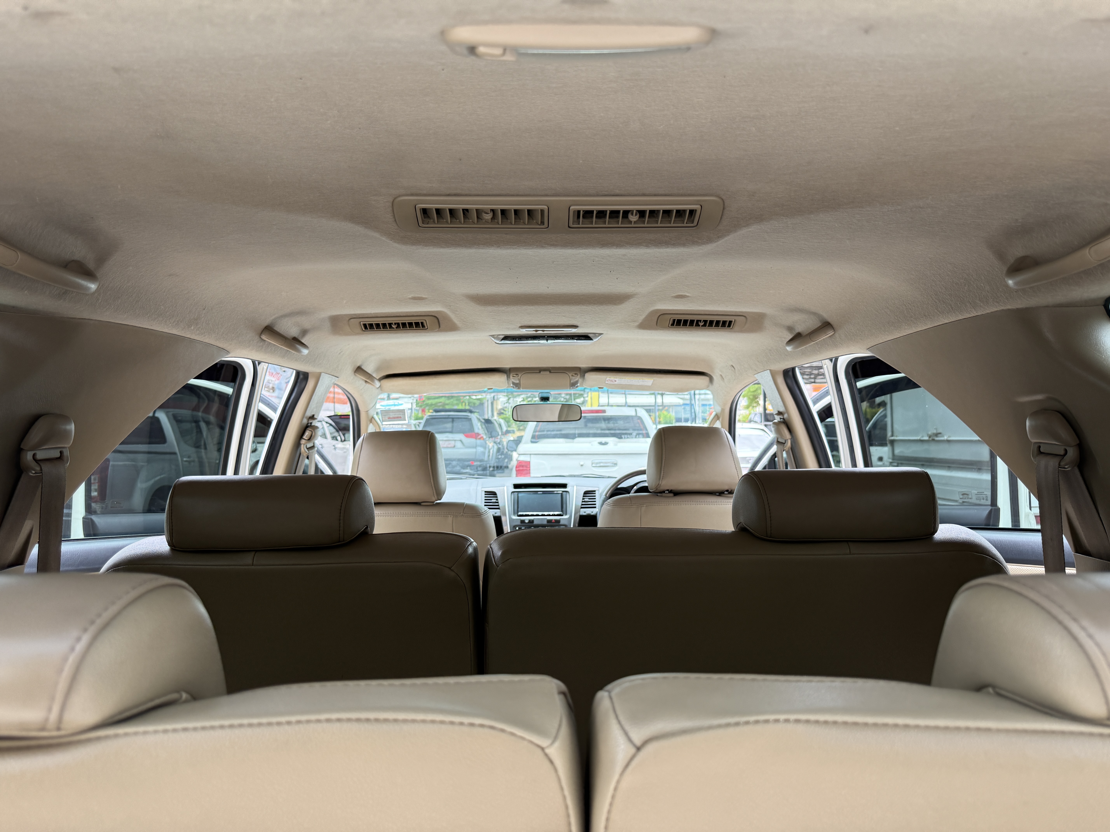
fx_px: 770
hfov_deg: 71.6
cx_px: 555
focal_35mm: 24
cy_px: 416
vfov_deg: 56.8
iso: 100
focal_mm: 6.76
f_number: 1.78
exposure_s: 1/350
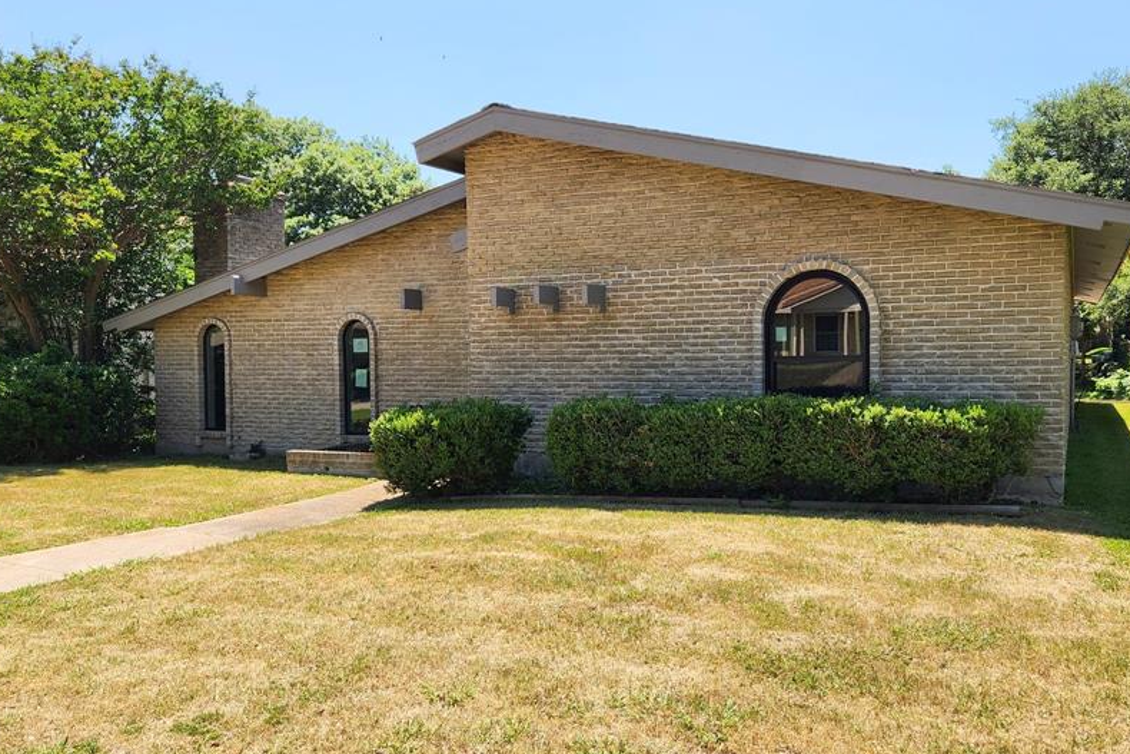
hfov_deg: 60.3
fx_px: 973
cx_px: 576
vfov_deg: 42.3
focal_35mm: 31
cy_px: 398
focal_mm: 5.4
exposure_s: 1/1064
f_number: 1.8
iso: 20
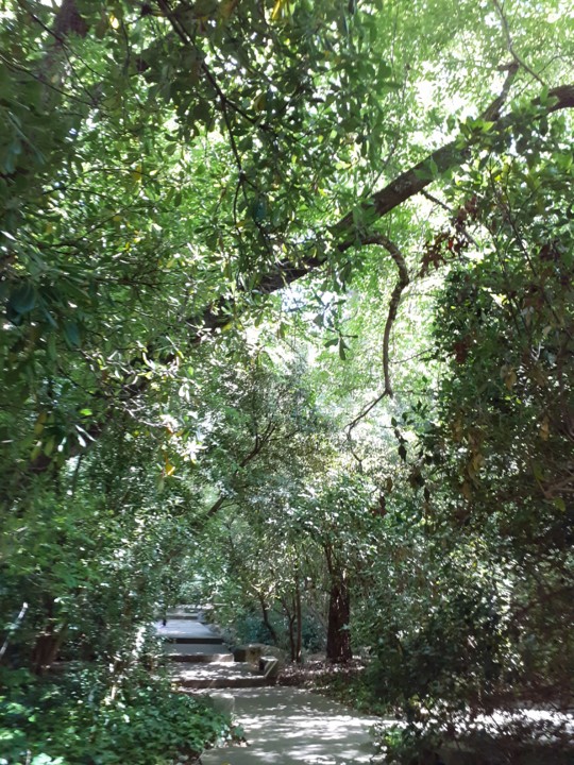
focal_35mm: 27
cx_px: 287
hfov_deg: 51.4
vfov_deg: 65.3
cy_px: 382
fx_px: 597
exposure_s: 1/50
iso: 200
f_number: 1.9
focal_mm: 3.6
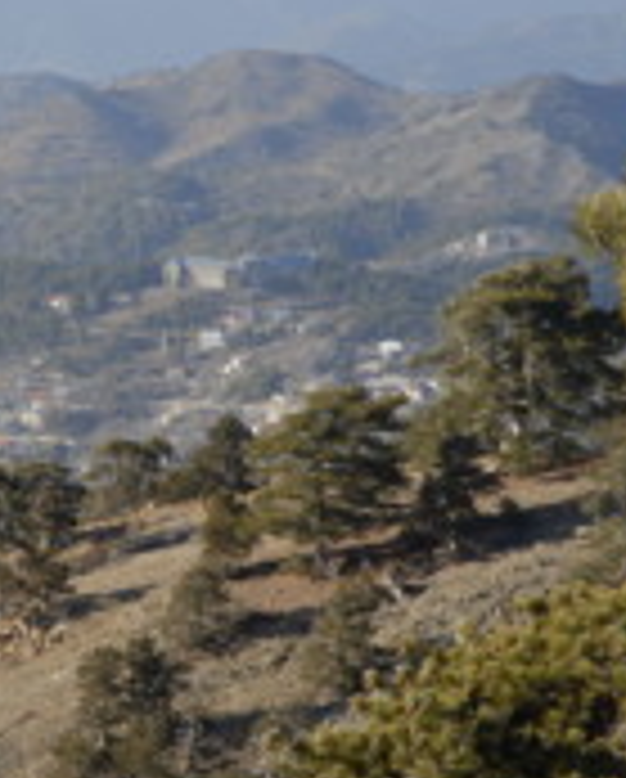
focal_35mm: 228
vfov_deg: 8.5
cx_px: 9
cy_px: 364
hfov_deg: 6.8
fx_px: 5266
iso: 100
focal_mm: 70
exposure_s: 1/160
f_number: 7.1
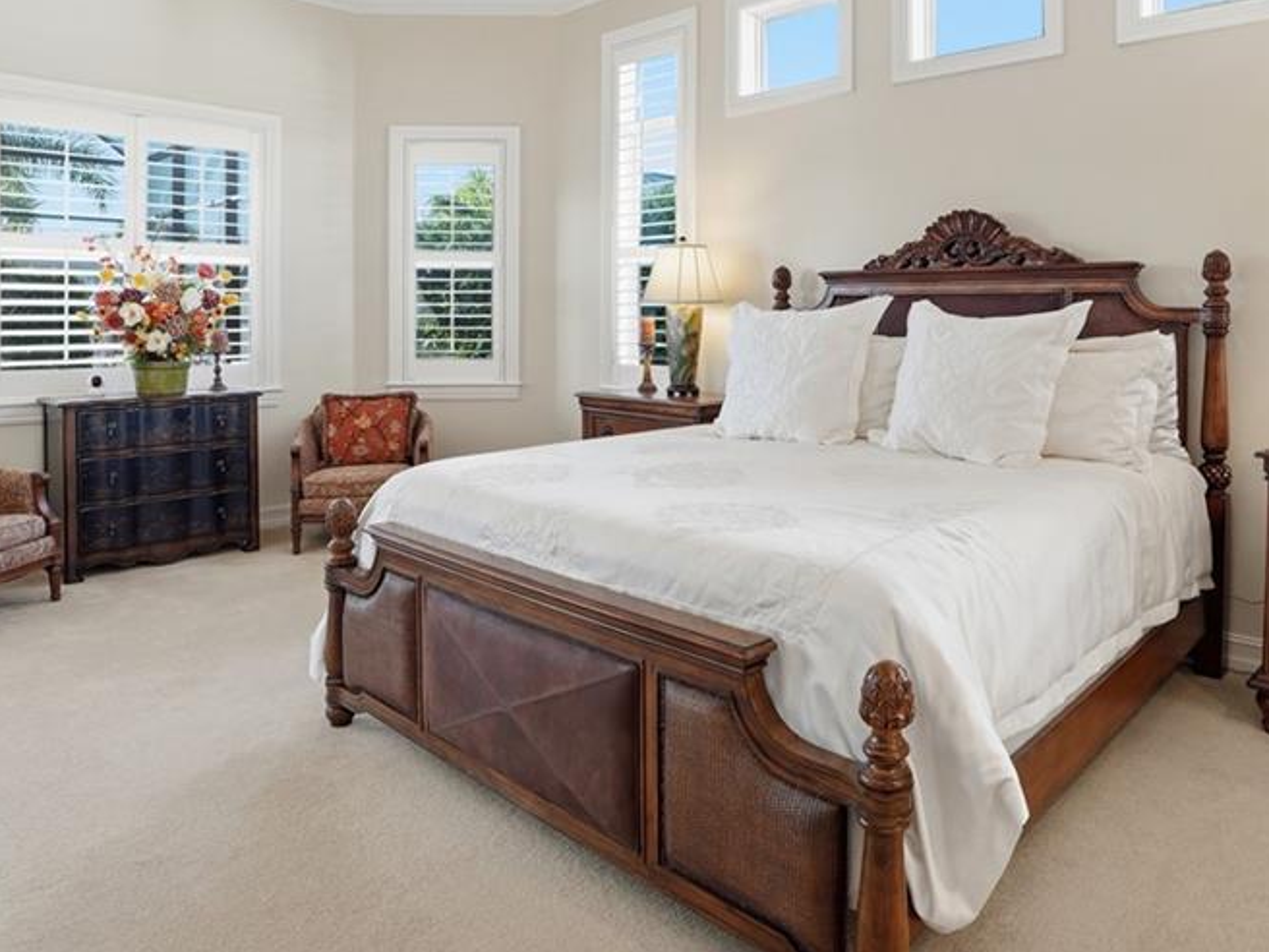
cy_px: 312
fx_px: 880
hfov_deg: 70.6
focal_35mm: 24
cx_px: 785
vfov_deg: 55.6
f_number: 9
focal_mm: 16
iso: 200
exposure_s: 1/30
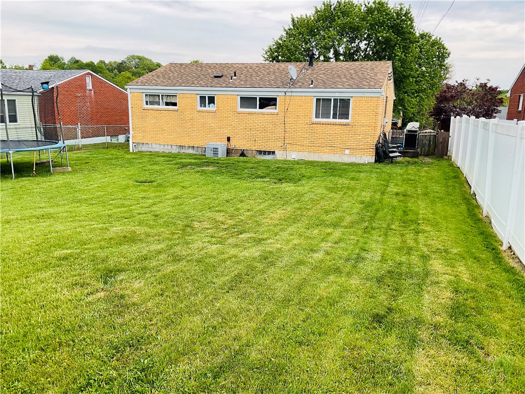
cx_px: 262
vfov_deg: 48.2
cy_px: 197
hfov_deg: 61.7
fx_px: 440
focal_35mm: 29
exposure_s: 1/415
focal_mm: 3
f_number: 1.8
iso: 16
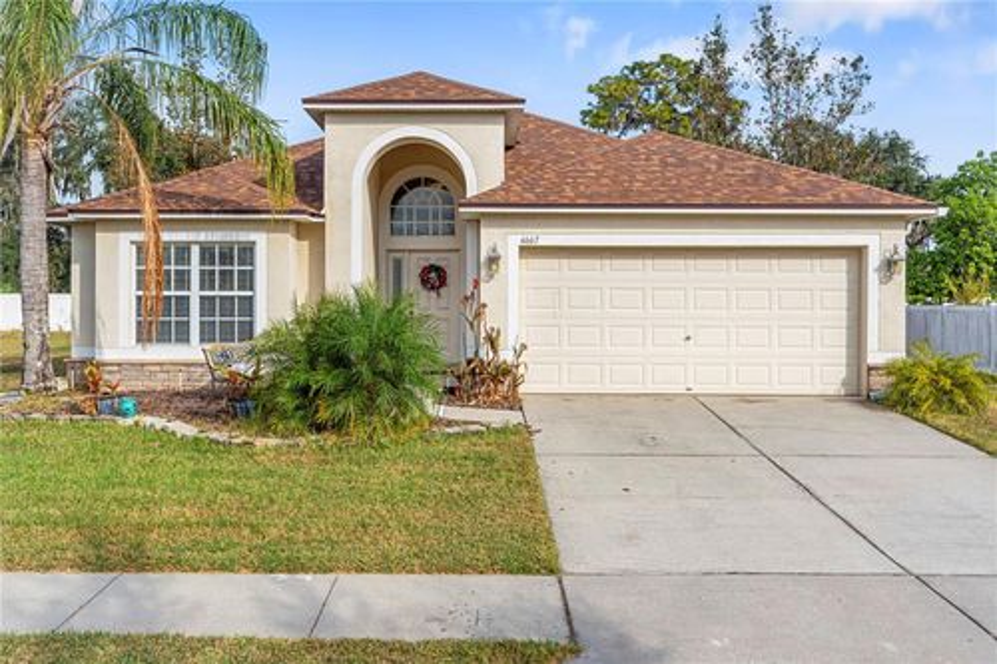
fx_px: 969
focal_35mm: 35
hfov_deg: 54.5
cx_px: 498
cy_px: 332
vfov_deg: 37.8
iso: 250
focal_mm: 35
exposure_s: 1/800
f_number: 8
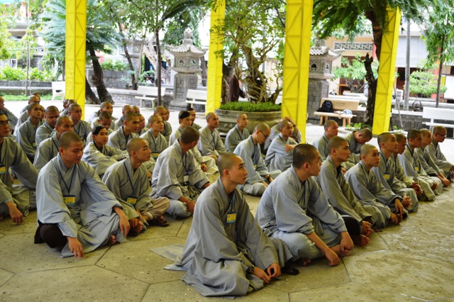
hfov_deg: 46.4
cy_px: 151
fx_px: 529
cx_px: 227
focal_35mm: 42
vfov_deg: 31.9
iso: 400
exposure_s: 1/80
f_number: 4.5
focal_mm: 28
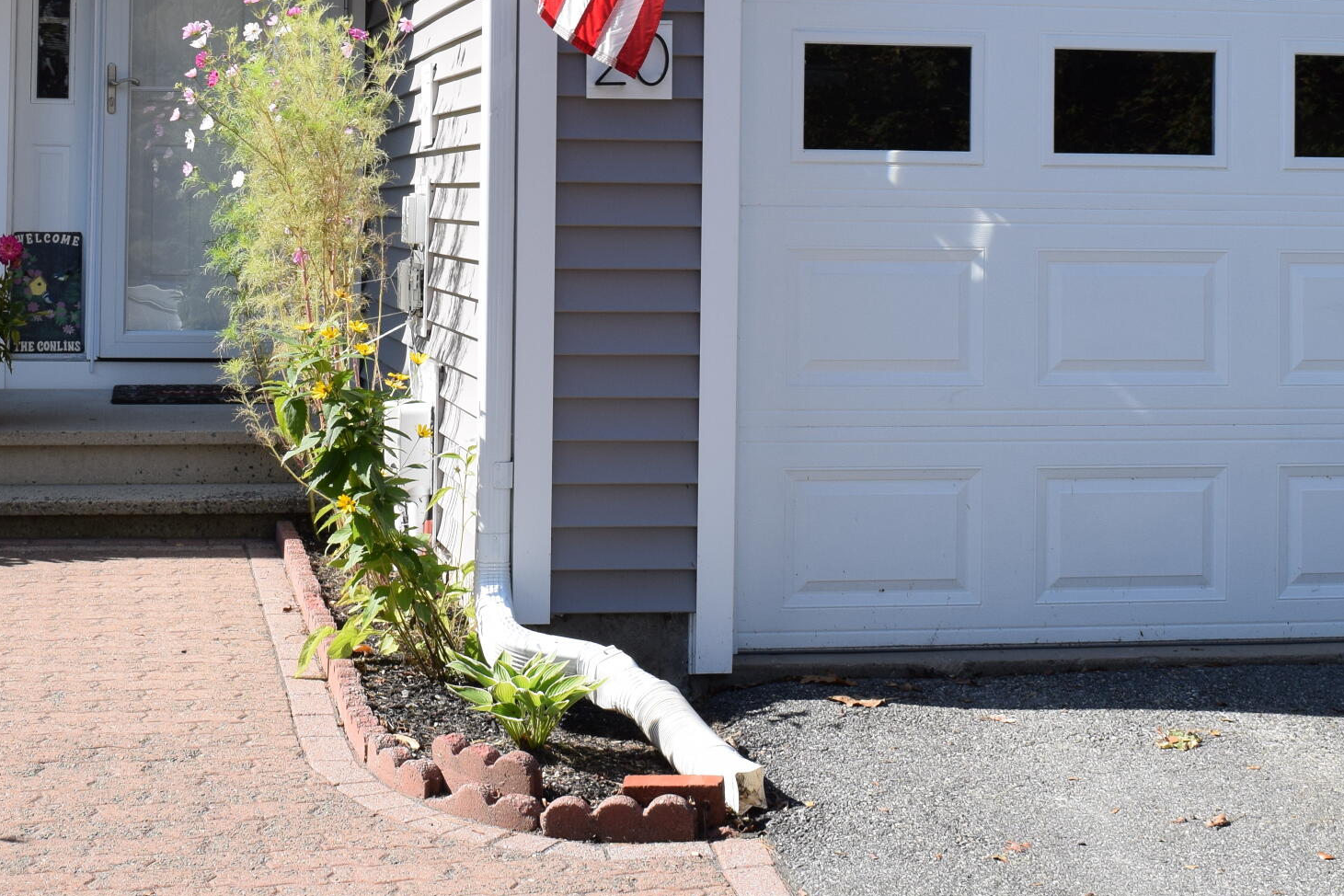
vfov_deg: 17.5
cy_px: 114
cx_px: 610
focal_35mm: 77
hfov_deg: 26.3
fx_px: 2875
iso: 200
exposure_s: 1/320
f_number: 9
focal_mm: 25
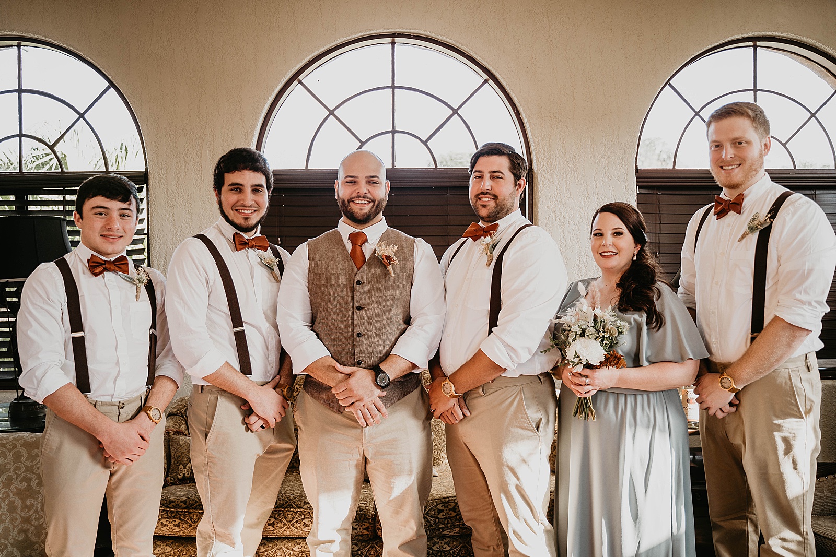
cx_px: 418
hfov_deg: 61.9
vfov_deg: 43.6
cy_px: 278
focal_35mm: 30
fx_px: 697
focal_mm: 30
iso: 200
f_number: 2.8
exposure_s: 1/125
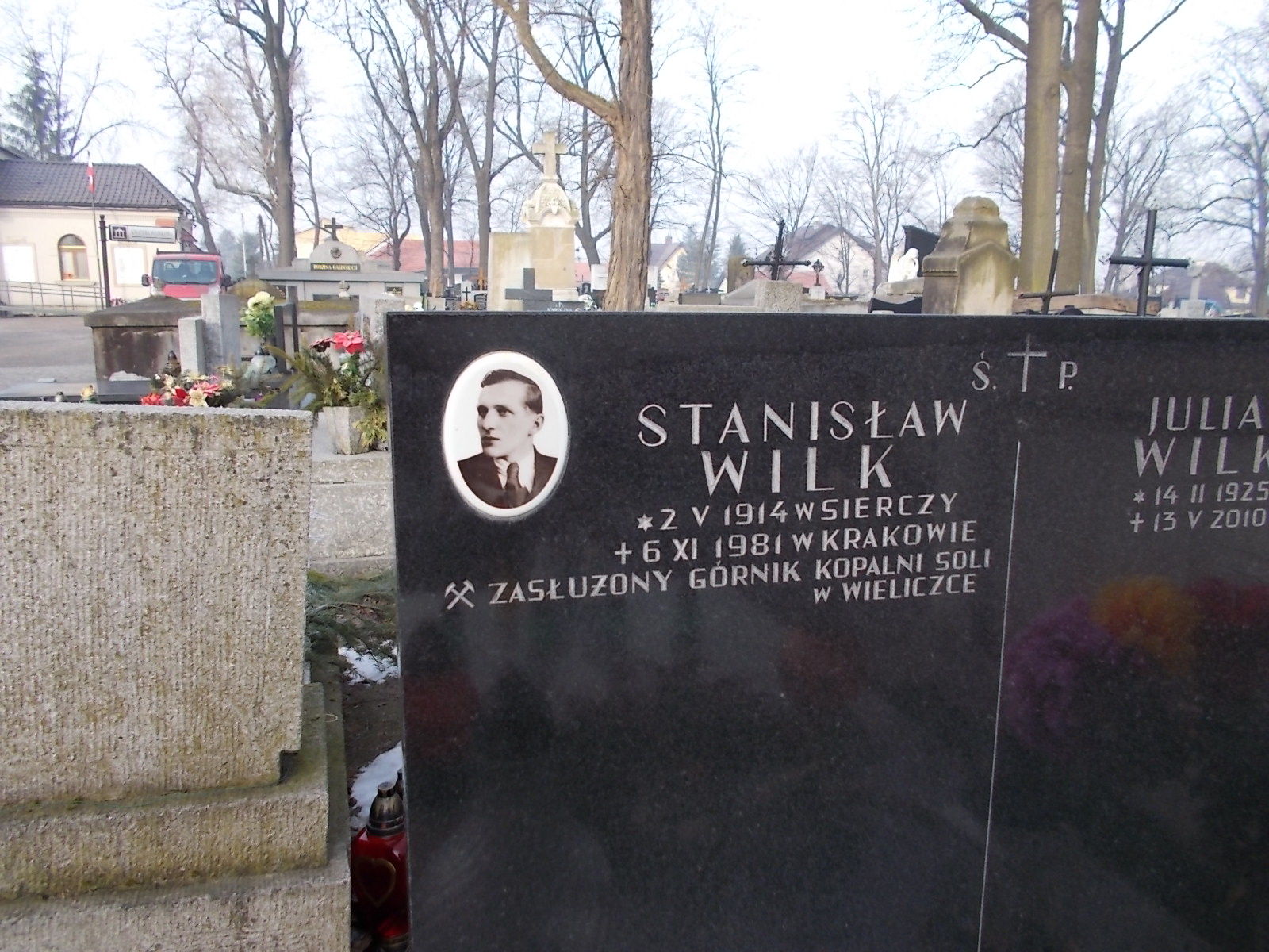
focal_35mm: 26
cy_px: 476
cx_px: 634
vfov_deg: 53.1
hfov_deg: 67.3
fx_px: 953
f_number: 3.2
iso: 80
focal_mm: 4.6
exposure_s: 1/160
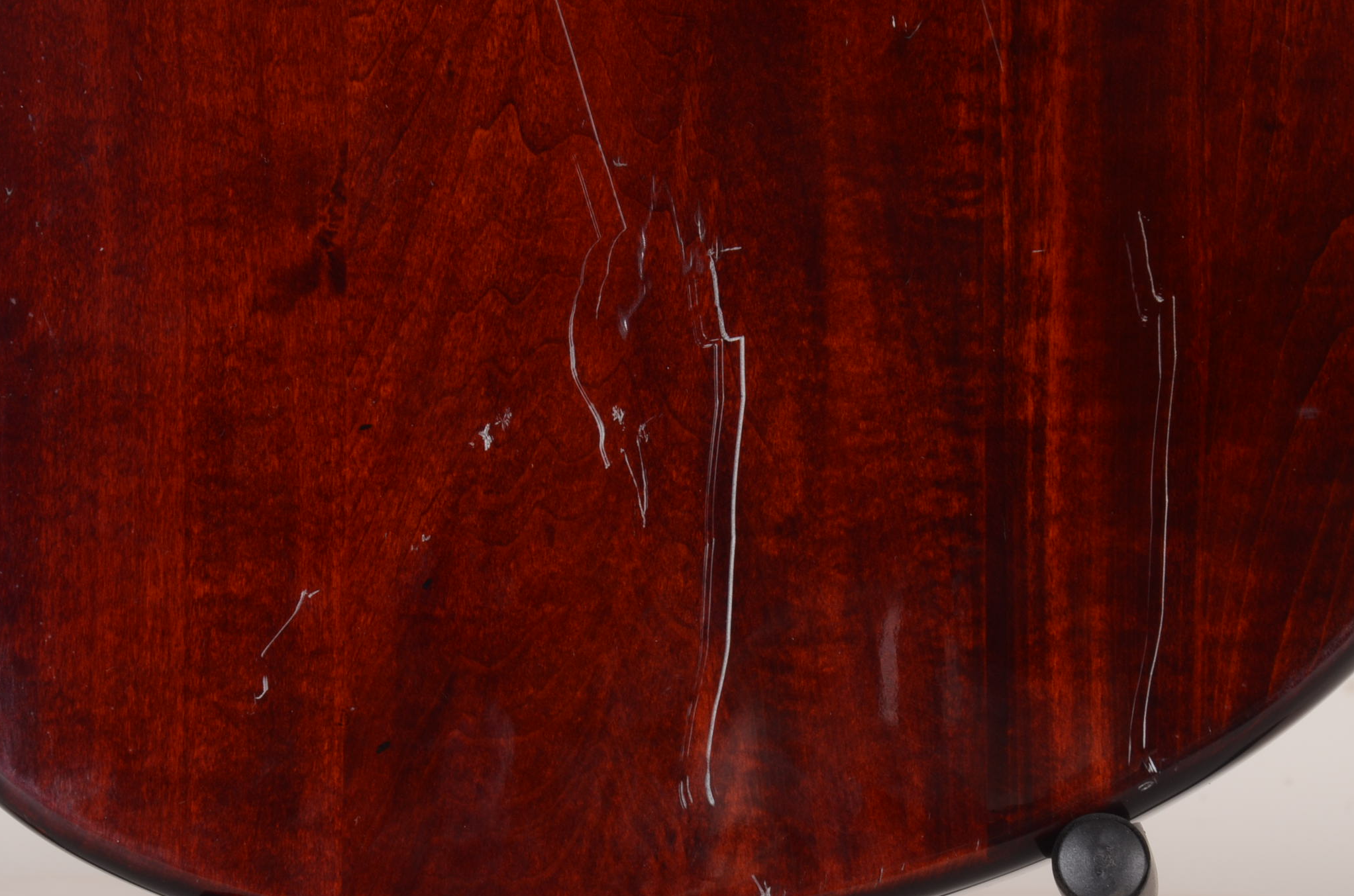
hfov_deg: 15.2
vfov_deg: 10.1
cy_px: 391
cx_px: 650
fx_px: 5090
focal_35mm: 136
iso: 250
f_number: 20
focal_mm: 75
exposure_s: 1/60
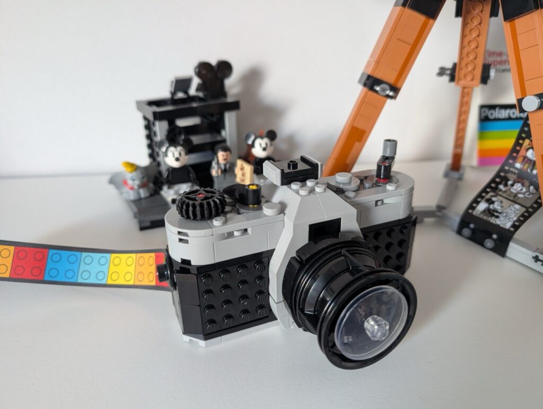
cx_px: 272
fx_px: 377
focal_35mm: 24
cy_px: 204
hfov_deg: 71.5
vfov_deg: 56.9
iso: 675
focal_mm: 6.9
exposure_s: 1/68.4
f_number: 1.68
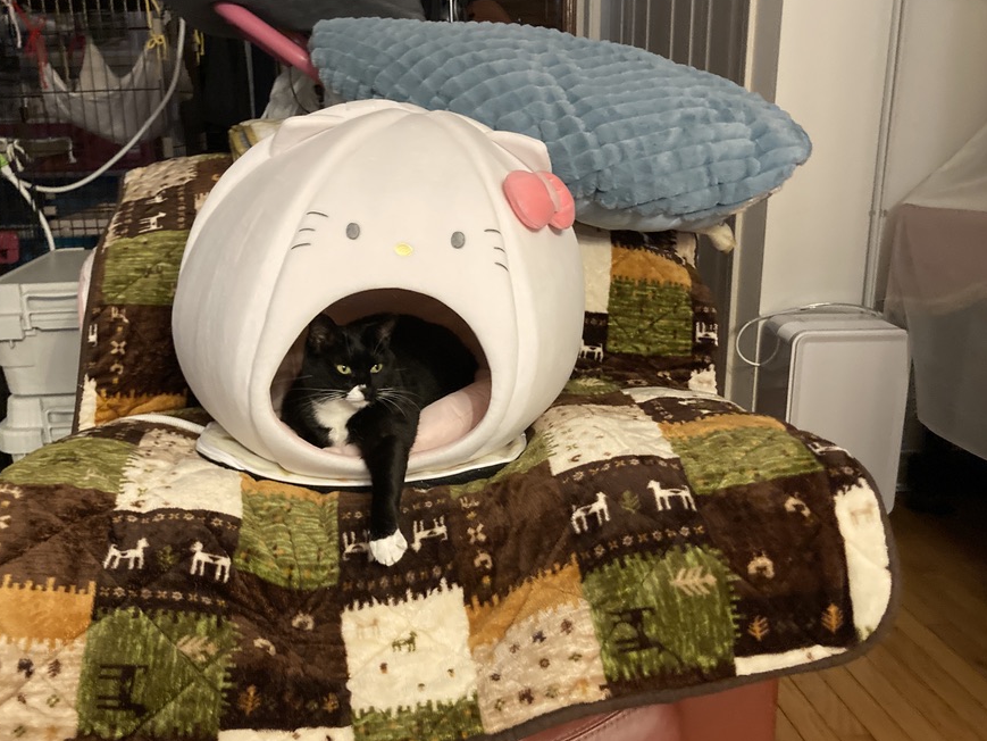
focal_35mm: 33
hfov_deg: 55.1
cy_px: 401
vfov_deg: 42.9
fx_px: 941
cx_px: 419
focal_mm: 3.99
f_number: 1.8
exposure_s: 1/30
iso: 500
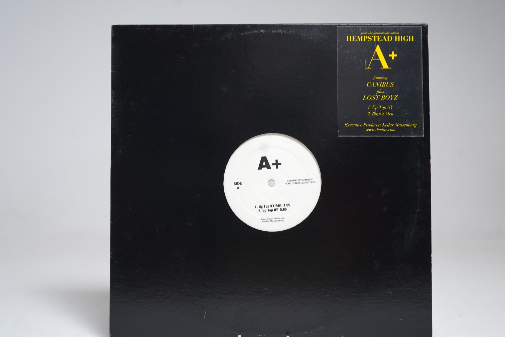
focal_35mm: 33
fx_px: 463
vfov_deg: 40.0
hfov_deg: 57.2
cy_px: 182
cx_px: 272
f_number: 5
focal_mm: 30
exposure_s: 1/3
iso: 64
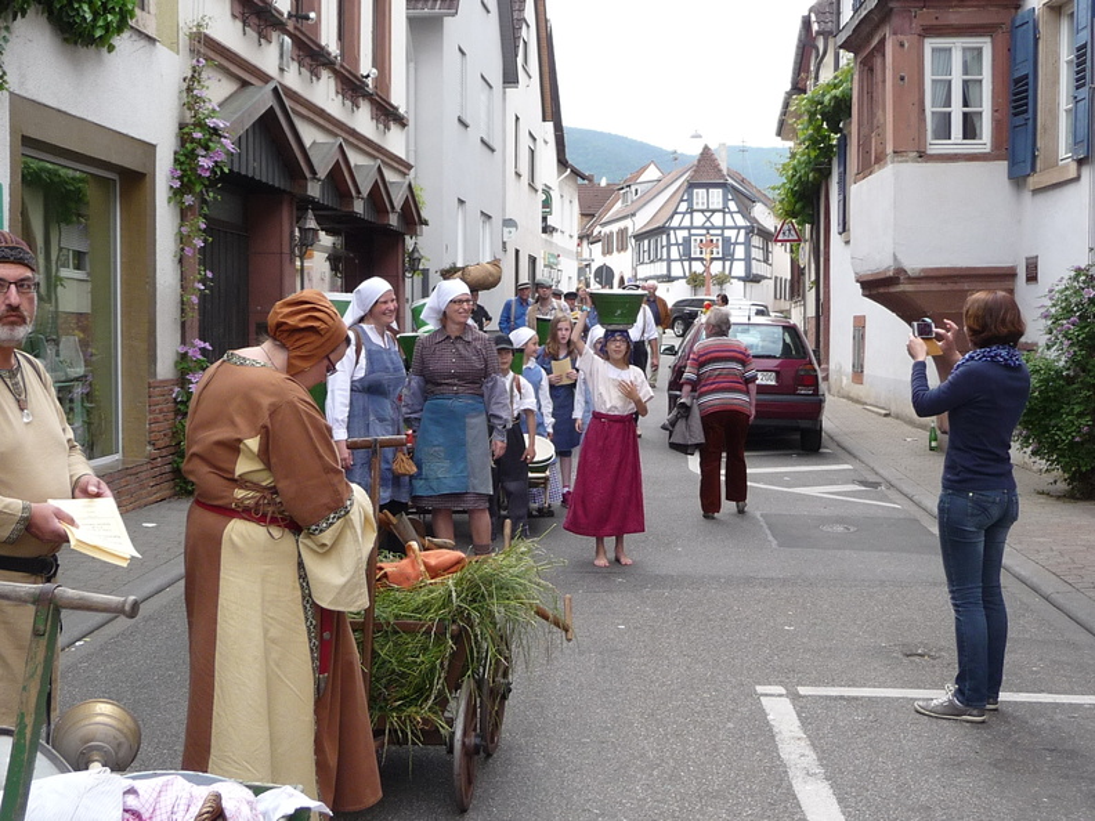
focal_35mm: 46
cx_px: 548
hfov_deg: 41.2
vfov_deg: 31.5
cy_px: 410
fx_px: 1455
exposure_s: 1/125
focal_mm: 4.7
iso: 100
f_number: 3.3
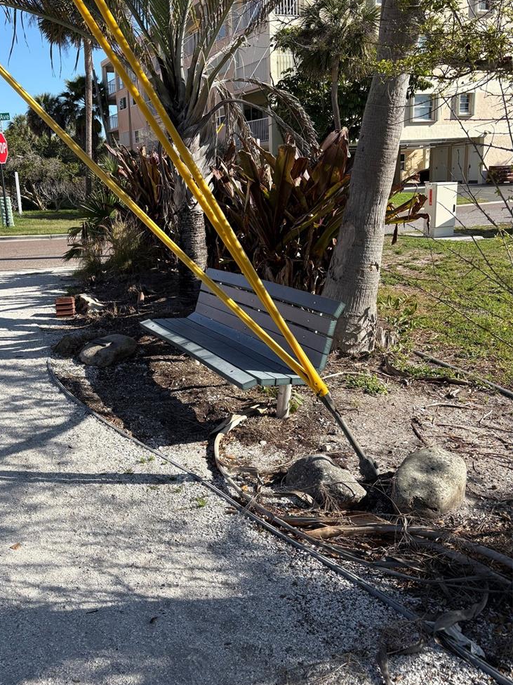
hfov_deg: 43.9
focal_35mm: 32
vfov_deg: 56.7
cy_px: 312
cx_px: 198
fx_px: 632
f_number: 1.6
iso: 50
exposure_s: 1/2208
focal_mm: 5.96
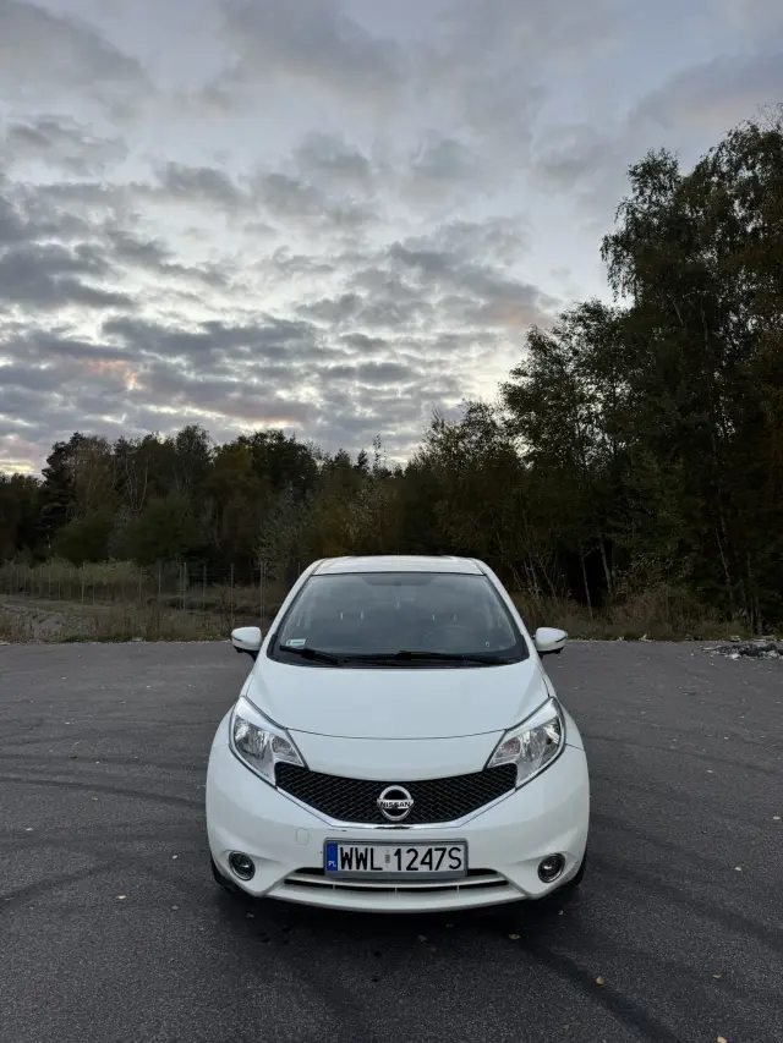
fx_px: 724
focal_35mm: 24
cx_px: 392
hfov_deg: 56.8
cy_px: 522
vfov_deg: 71.6
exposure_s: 1/302
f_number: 1.78
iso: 80
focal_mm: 6.76
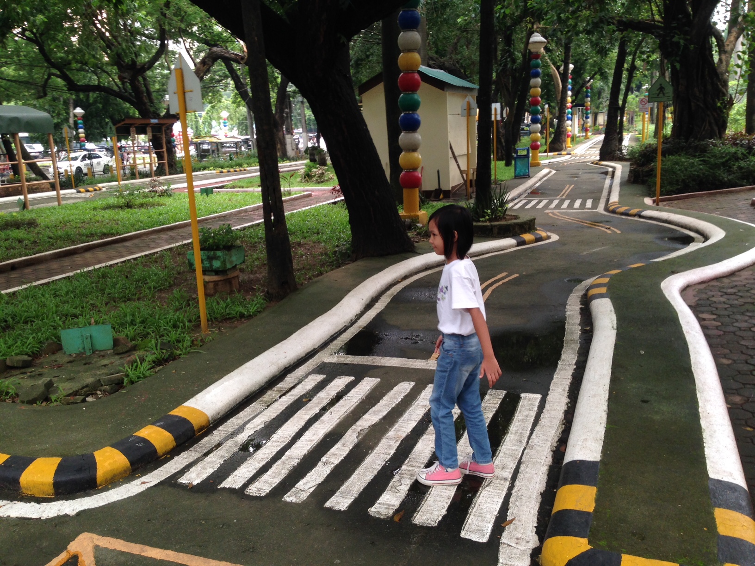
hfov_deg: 55.4
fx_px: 720
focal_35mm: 33
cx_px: 378
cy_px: 283
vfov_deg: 42.9
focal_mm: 4.12
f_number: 2.4
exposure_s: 1/60
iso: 64
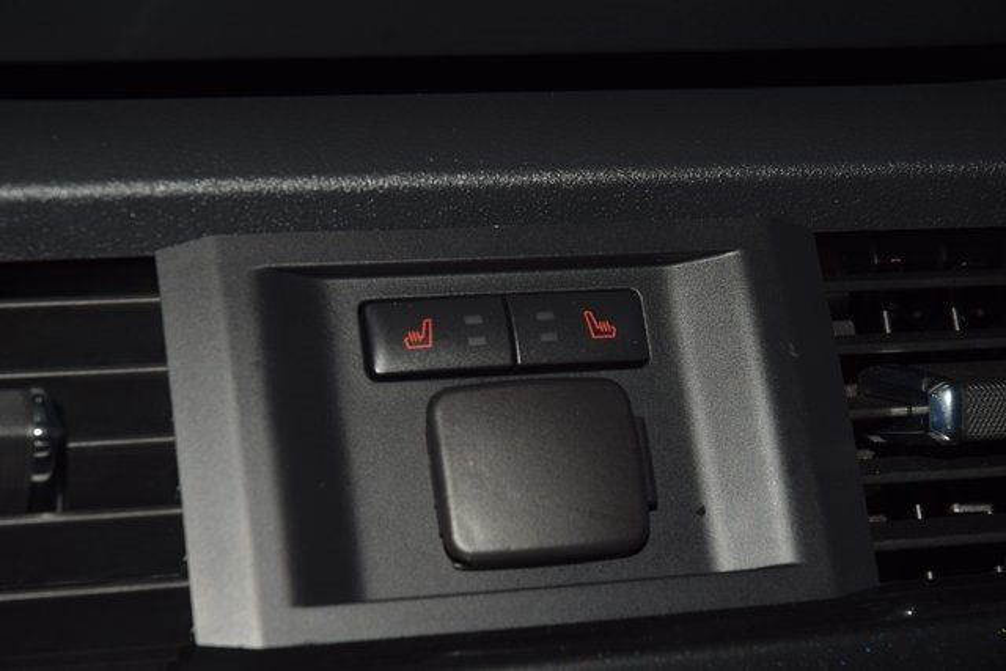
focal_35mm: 105
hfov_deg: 19.5
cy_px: 336
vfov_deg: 13.0
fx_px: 2935
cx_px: 503
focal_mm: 70
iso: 100
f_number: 8
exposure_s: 1/125
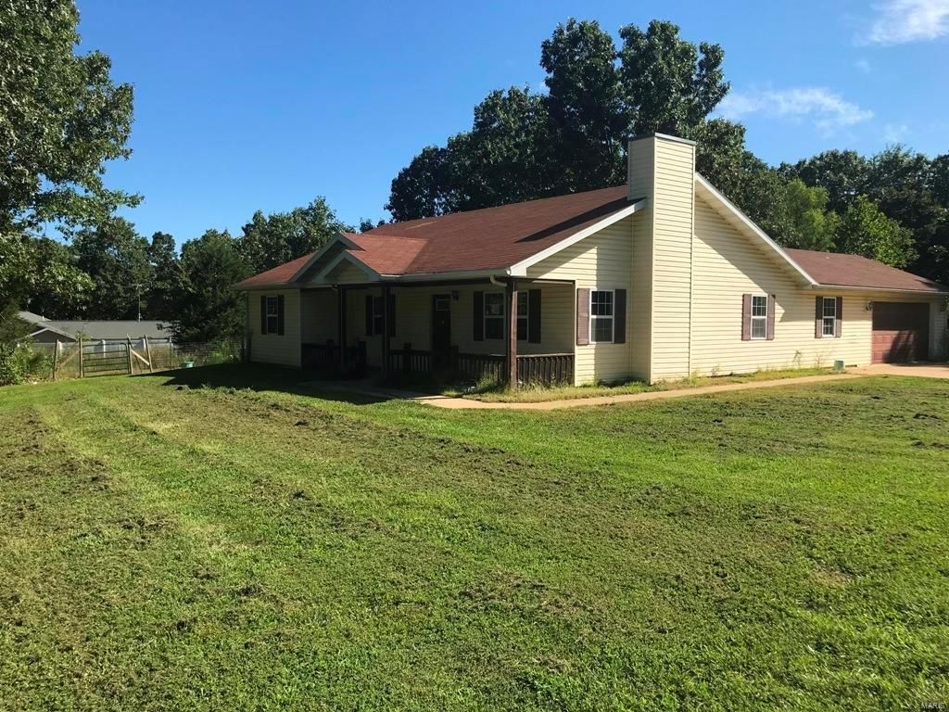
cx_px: 474
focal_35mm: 28
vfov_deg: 49.7
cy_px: 356
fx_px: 768
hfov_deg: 63.4
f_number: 1.8
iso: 20
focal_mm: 3.99
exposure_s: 1/1953
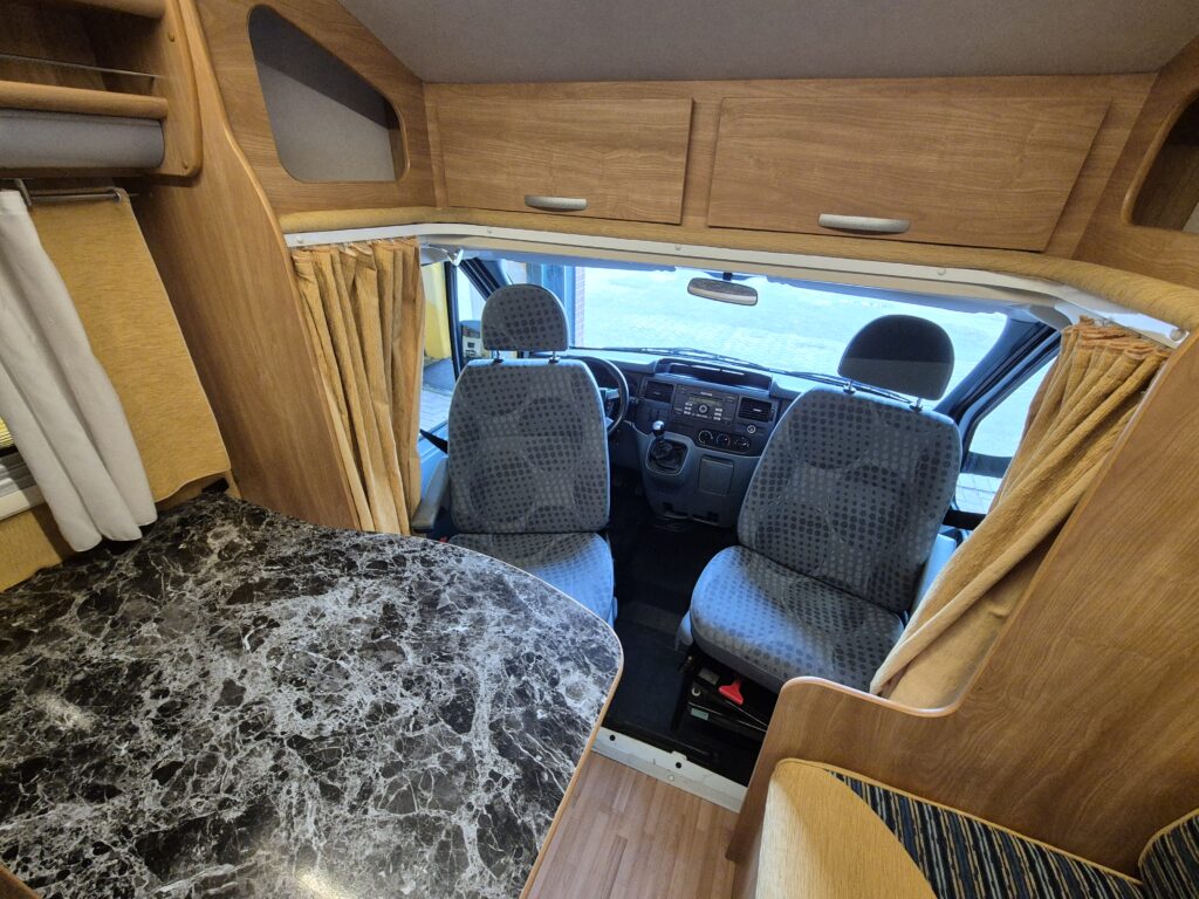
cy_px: 450
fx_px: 450
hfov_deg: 106.2
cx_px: 600
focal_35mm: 13
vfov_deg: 89.9
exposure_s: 1/50
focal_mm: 2.2
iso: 800
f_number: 2.2
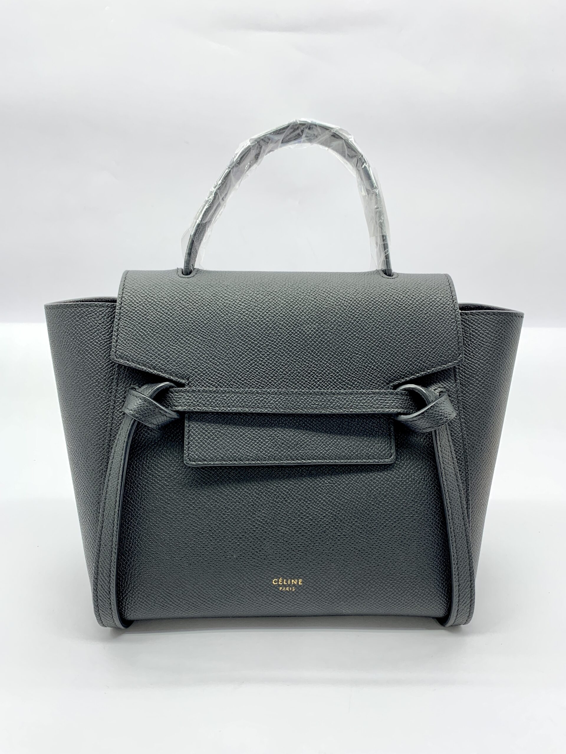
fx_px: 567
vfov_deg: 67.3
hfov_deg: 53.1
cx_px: 283
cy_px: 377
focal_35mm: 26
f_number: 1.8
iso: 32
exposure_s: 1/100
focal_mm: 4.25
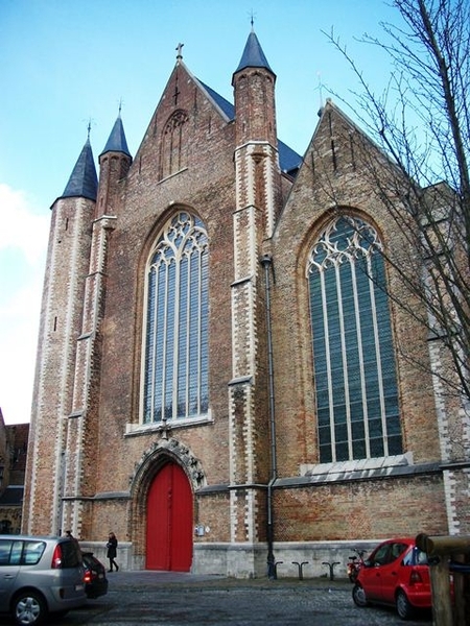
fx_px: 579
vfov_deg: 56.8
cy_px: 313
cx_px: 235
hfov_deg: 44.2
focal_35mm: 32
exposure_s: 1/200
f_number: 2.9
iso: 80
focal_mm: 5.7
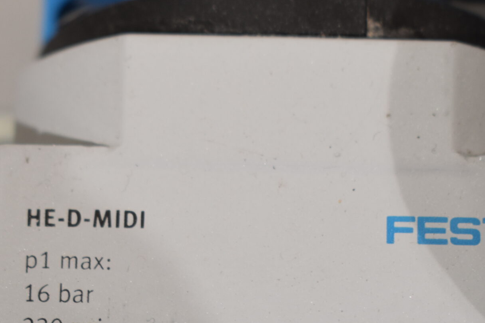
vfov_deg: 10.2
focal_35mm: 133
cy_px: 340
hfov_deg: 15.4
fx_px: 1792
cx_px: 192
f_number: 5.6
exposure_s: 1/60
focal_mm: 42
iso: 400
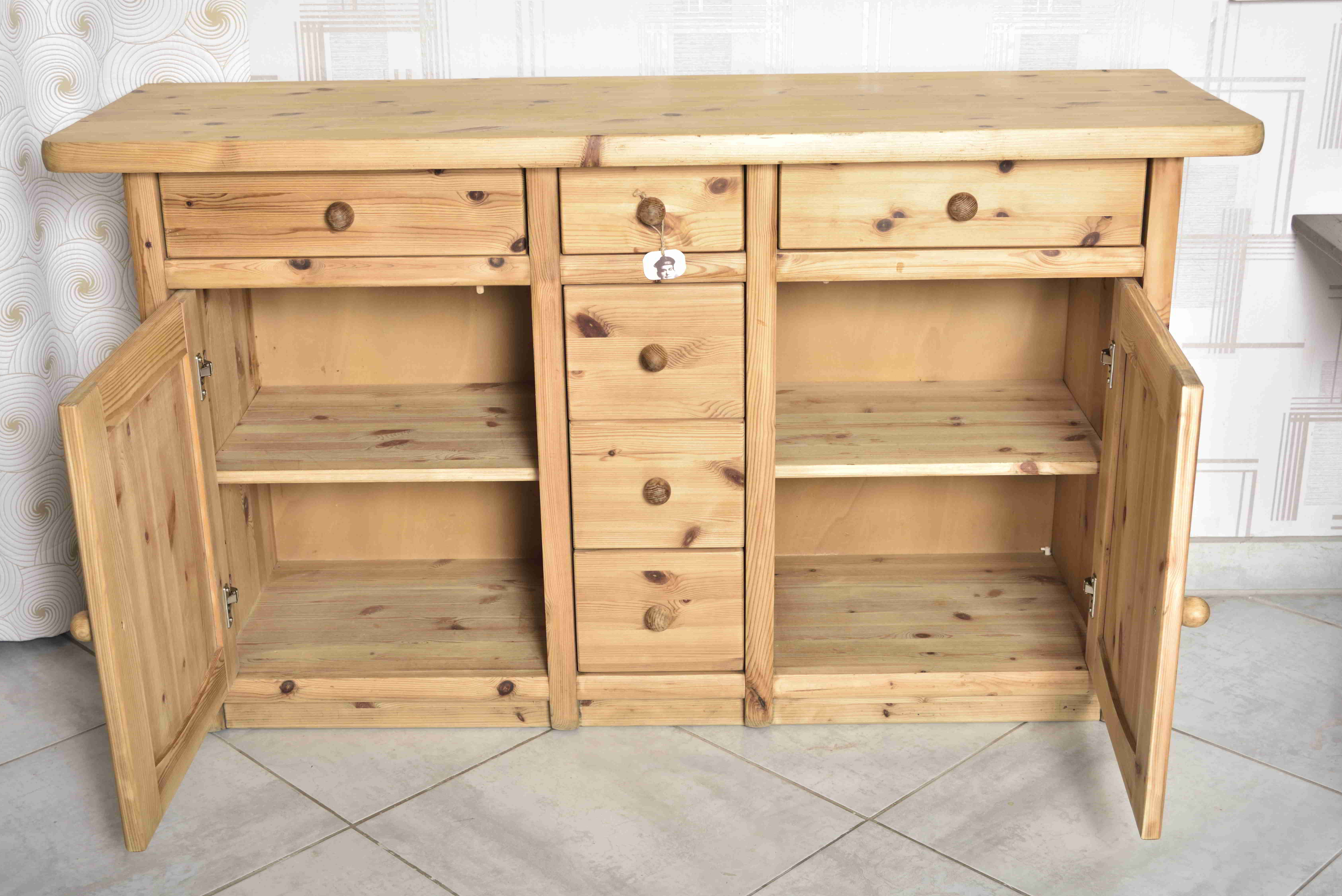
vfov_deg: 27.5
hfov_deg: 40.3
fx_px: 1827
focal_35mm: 49
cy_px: 479
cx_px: 668
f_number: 7.1
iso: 400
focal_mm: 45
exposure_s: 1/125
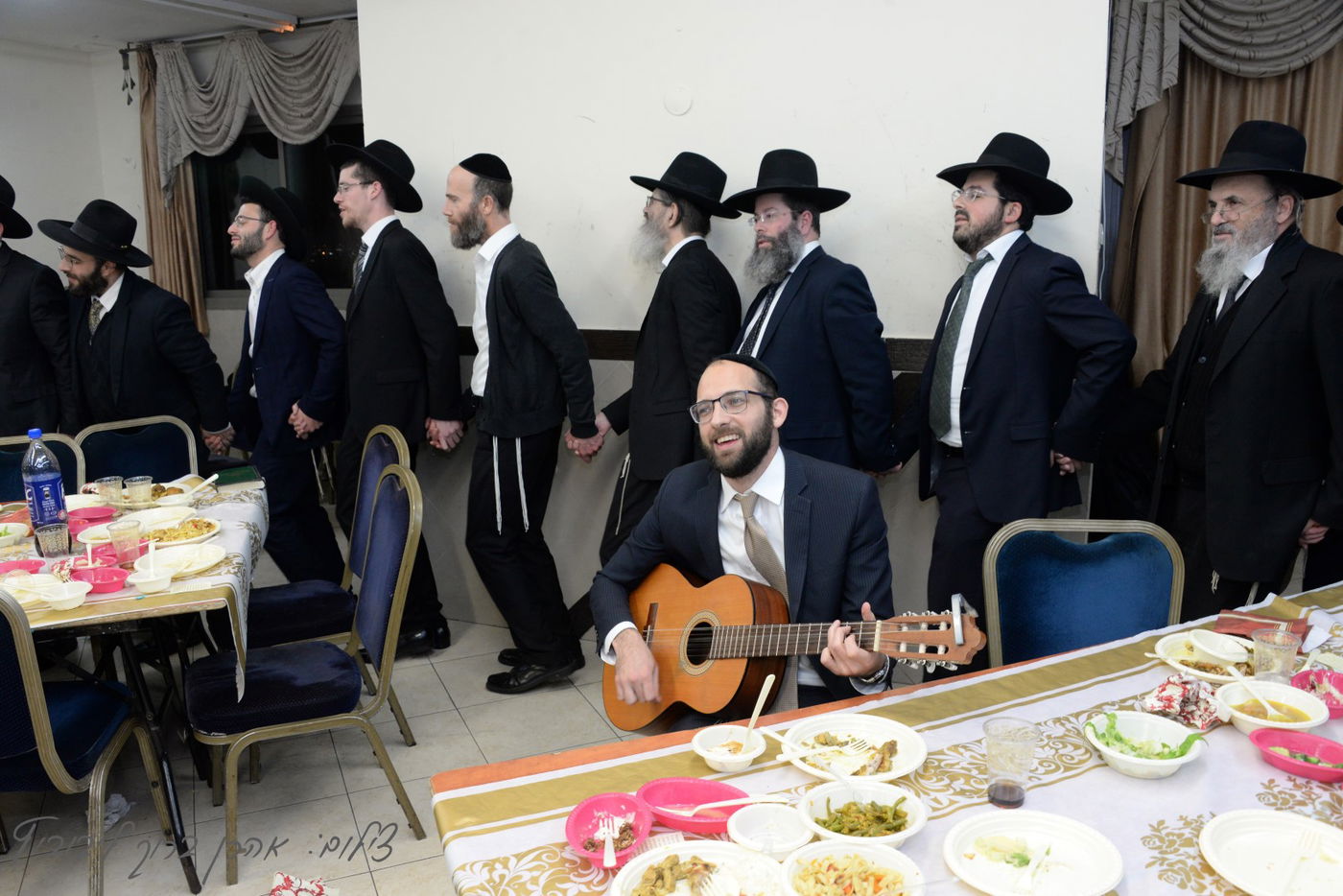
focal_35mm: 28
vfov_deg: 46.4
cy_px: 448
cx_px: 672
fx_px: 1045
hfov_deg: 65.5
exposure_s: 1/80
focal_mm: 28
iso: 2000
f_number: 7.1
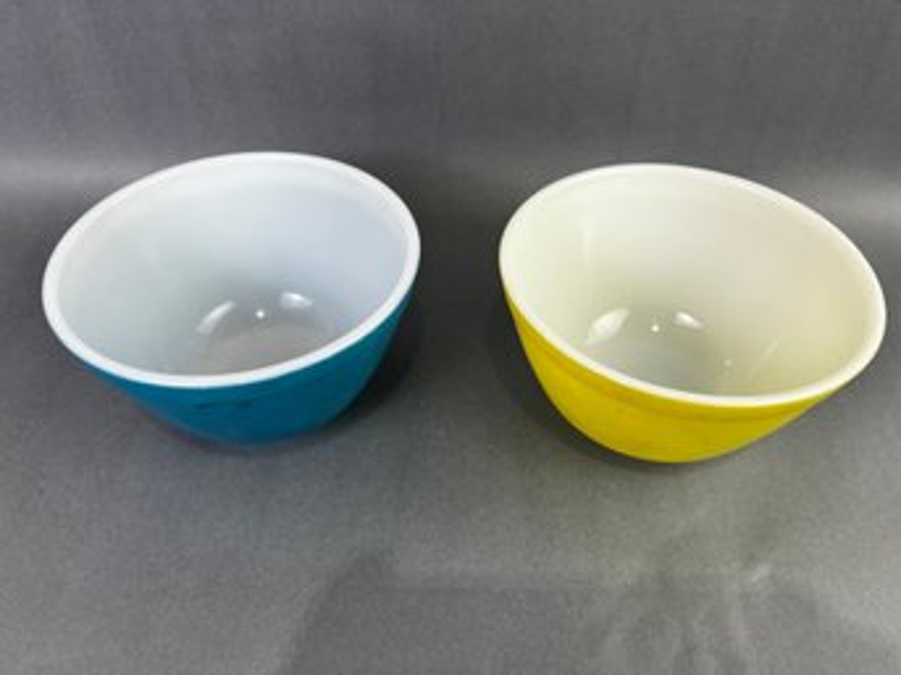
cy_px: 338
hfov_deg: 67.3
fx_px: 677
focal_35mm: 26
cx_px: 450
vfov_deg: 53.0
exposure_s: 1/159
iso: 40
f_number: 1.6
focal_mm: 5.1
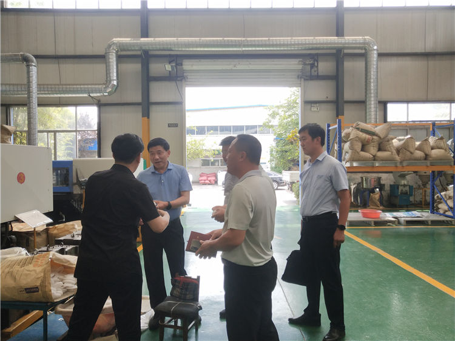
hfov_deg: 60.0
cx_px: 228
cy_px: 170
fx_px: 394
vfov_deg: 46.8
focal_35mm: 30
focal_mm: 3.95
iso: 117
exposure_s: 1/329
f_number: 1.8
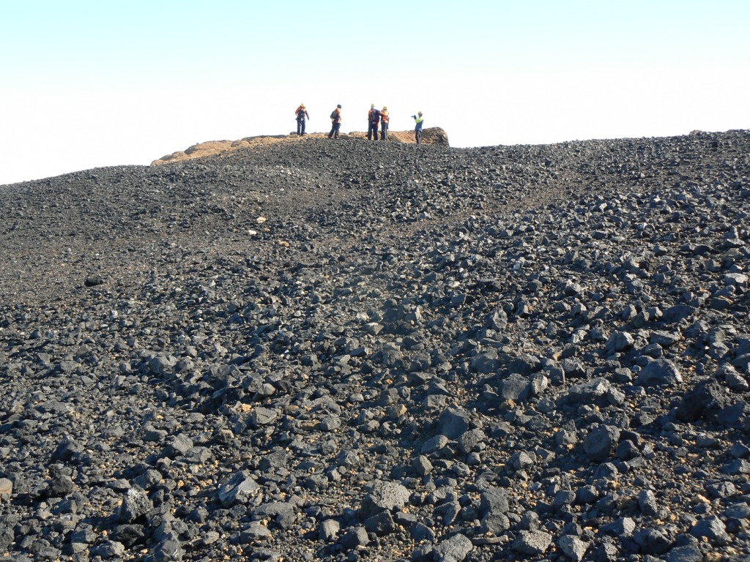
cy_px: 281
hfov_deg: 51.4
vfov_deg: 39.7
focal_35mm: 36
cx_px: 375
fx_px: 780
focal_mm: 6
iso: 80
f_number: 5.6
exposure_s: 1/250
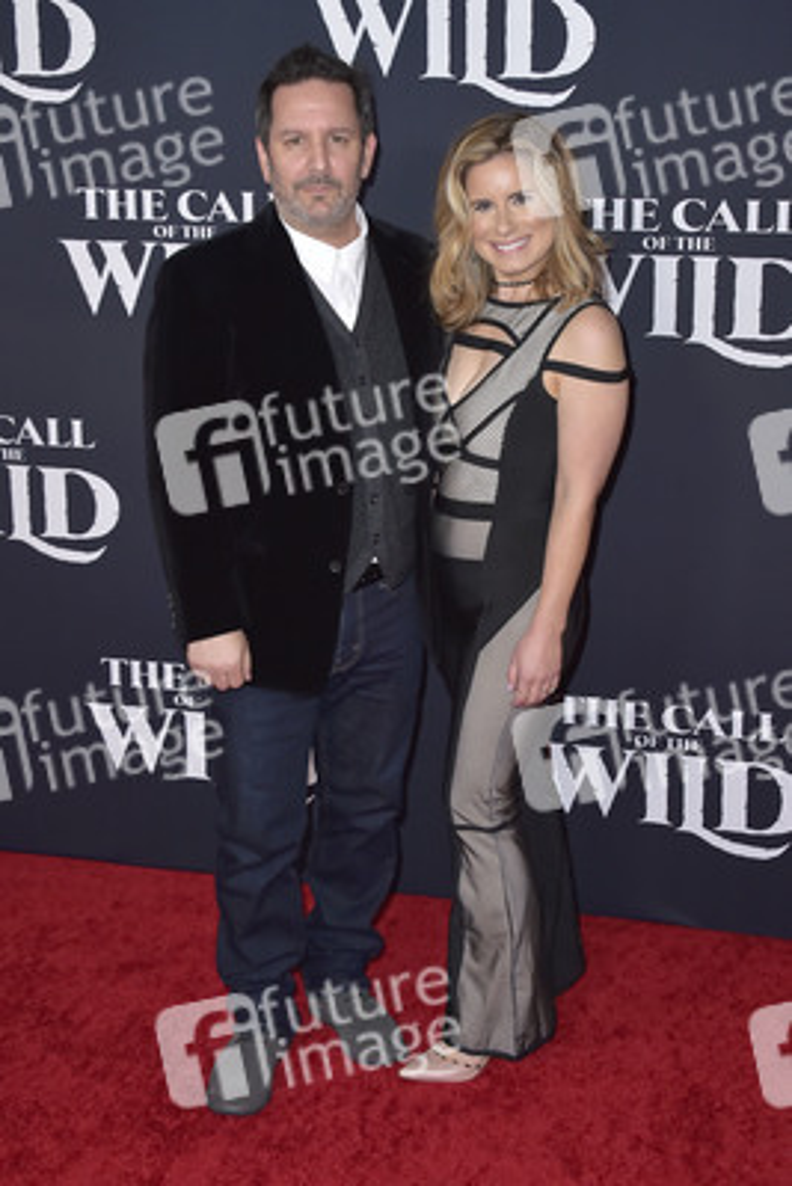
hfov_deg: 29.9
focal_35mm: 45
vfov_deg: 43.6
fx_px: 1484
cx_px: 396
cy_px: 593
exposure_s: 1/250
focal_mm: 45
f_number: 7.1
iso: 320
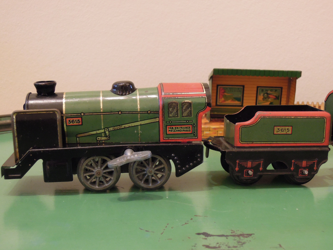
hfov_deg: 38.2
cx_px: 166
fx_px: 481
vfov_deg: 29.1
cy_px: 125
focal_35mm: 50
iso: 800
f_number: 3.7
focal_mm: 9
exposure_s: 1/8
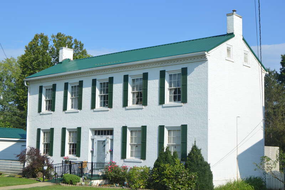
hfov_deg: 35.1
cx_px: 142
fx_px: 451
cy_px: 95
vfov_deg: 23.7
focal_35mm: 57
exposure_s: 1/320
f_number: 9
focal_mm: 38
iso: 100
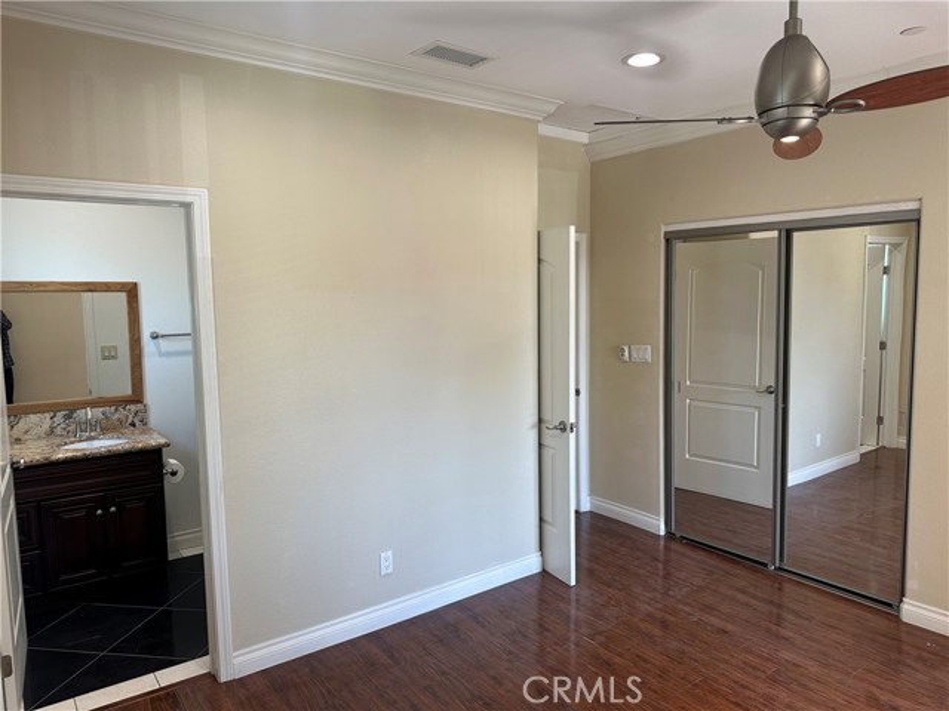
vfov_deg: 56.8
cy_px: 356
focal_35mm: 24
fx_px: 658
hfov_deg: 71.6
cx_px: 474
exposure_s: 1/120
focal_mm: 6.86
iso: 125
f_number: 1.78
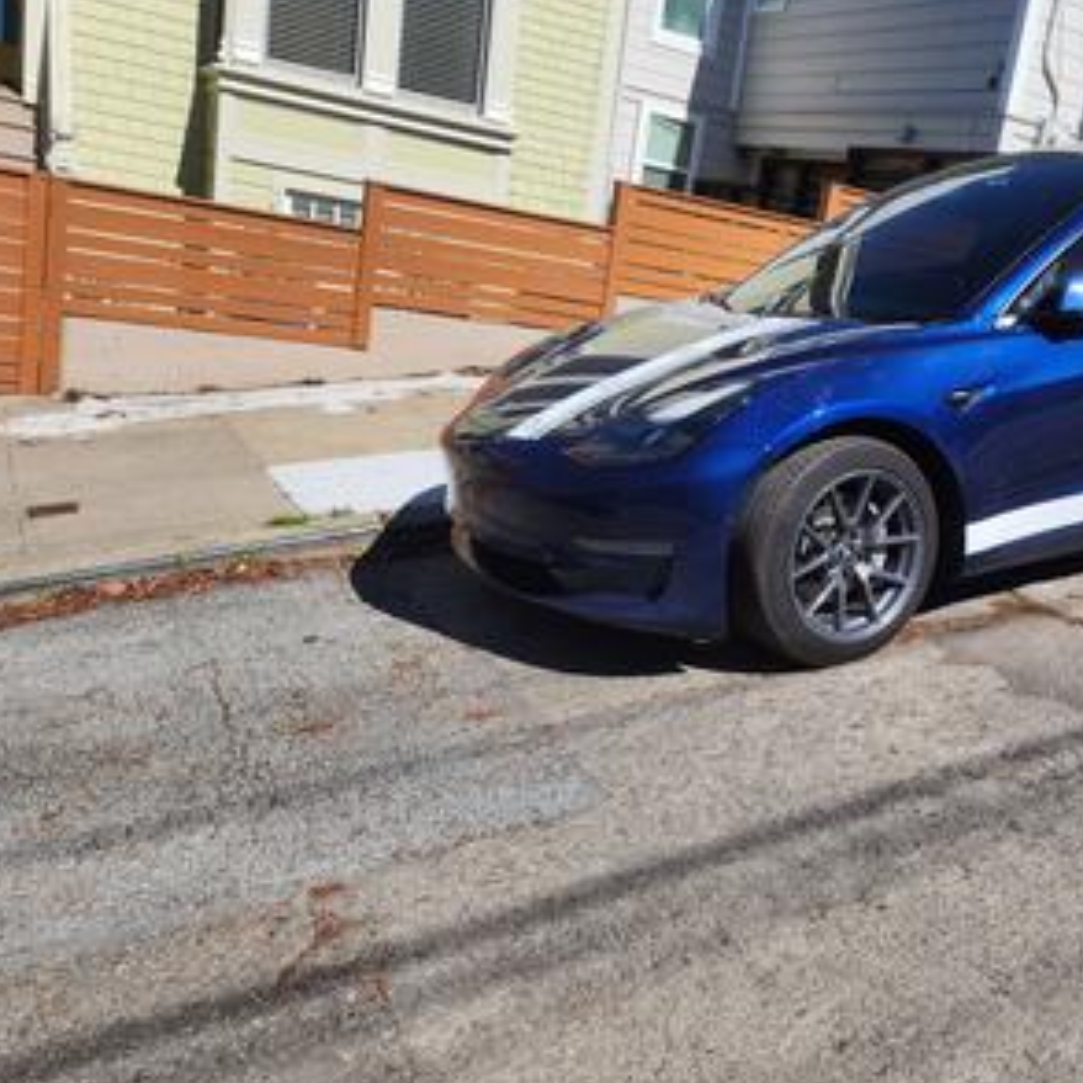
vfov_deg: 47.2
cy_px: 532
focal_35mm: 35
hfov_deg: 45.8
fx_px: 1239
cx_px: 791
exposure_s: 1/1369
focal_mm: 6.4
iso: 12
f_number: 1.8
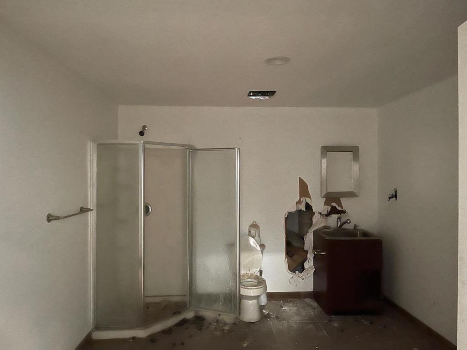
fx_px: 351
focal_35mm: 26
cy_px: 175
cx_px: 234
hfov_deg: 67.3
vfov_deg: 53.1
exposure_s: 1/13
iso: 640
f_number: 1.6
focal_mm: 5.1
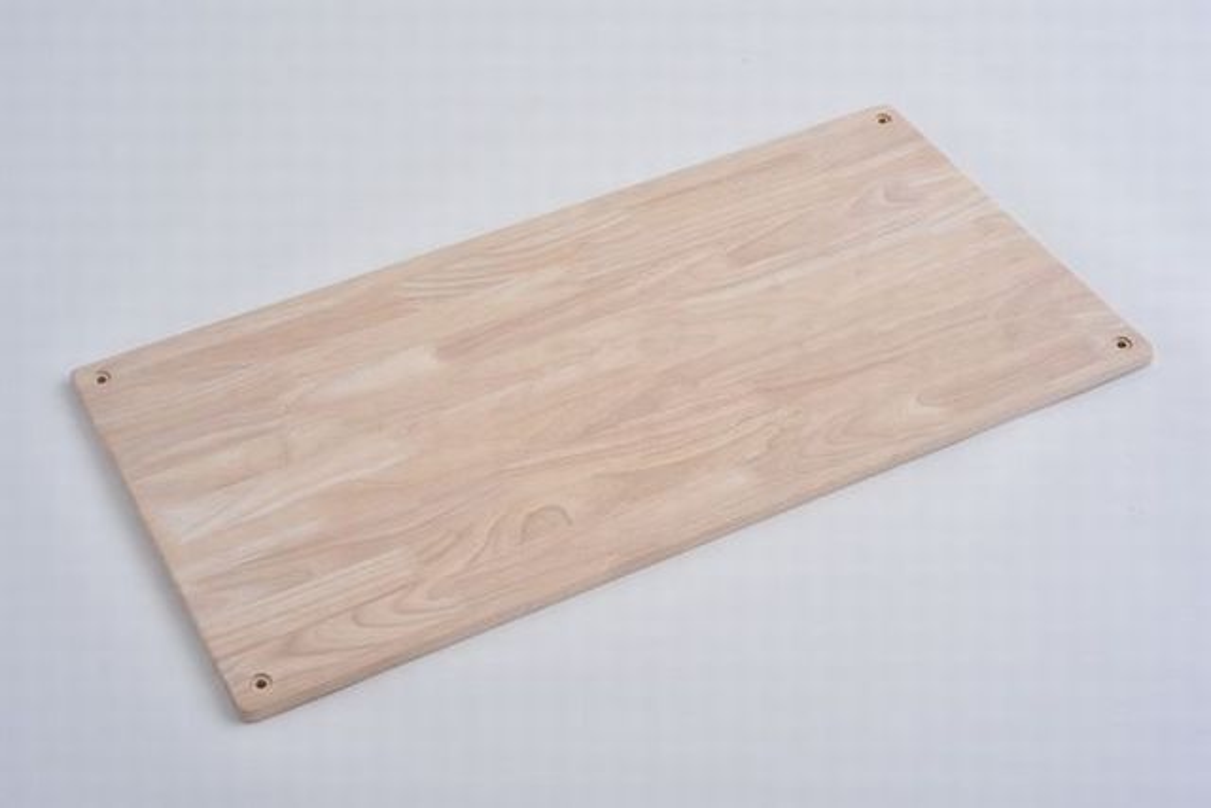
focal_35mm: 60
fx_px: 2019
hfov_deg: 33.4
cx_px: 606
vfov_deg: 22.6
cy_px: 404
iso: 200
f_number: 16
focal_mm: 60
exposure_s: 1/125
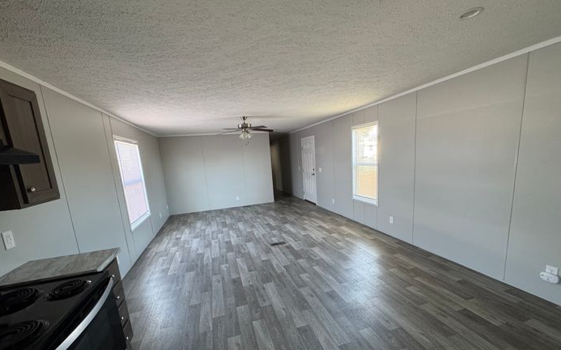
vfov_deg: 74.5
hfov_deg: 101.5
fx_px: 229
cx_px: 278
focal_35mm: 15
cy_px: 197
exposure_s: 1/82
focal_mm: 2.22
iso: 320
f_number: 2.2
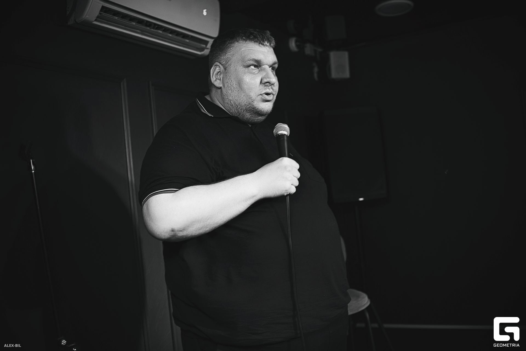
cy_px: 176
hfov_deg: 54.4
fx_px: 511
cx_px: 263
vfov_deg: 37.9
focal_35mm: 35
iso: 500
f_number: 3.2
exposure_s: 1/40
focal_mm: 35
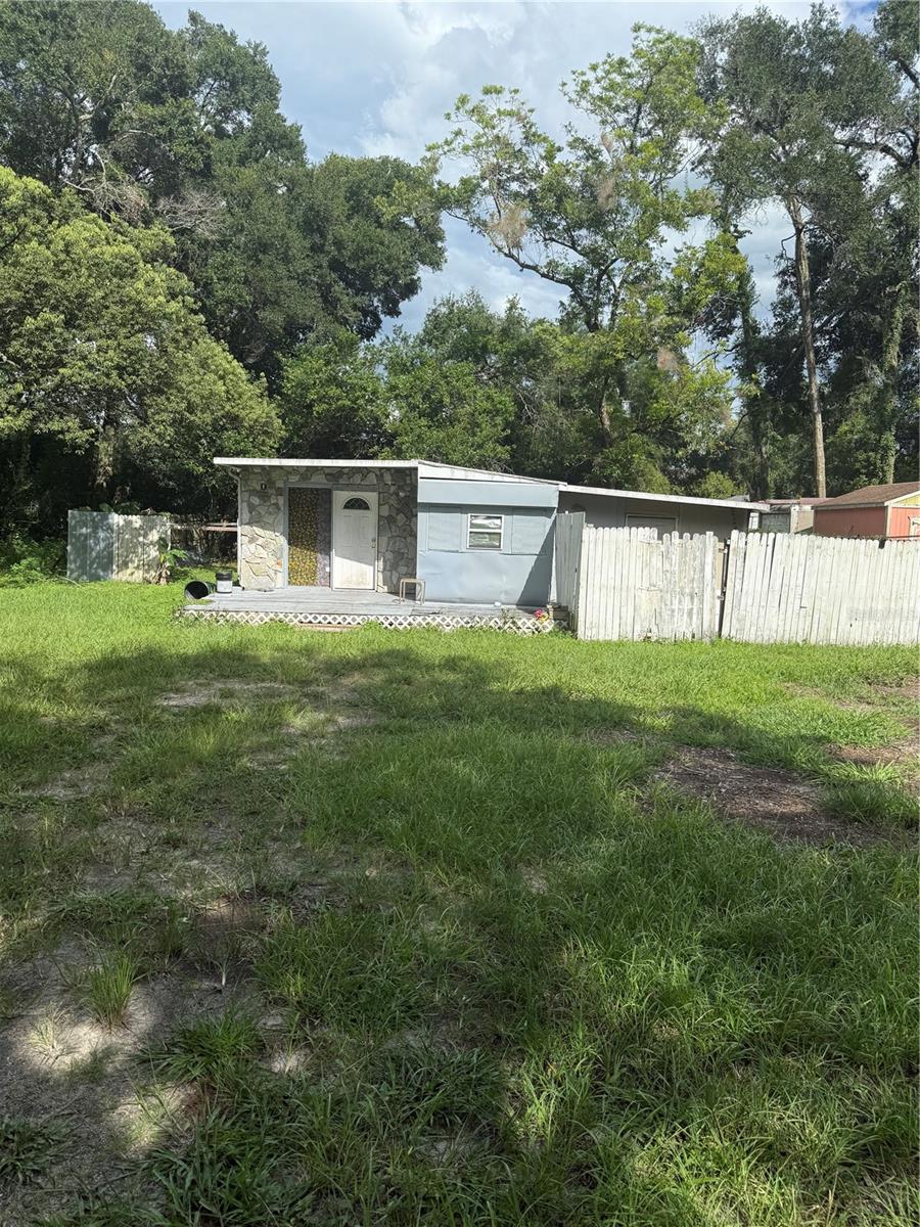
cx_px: 460
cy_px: 614
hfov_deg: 56.8
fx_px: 850
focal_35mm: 24
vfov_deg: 71.6
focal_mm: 6.76
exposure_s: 1/3759
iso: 80
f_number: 1.78
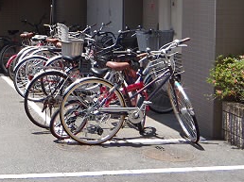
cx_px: -59
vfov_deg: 19.0
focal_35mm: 76
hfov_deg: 23.2
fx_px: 535
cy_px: 14
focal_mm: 6
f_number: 4.8
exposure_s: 1/200
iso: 100
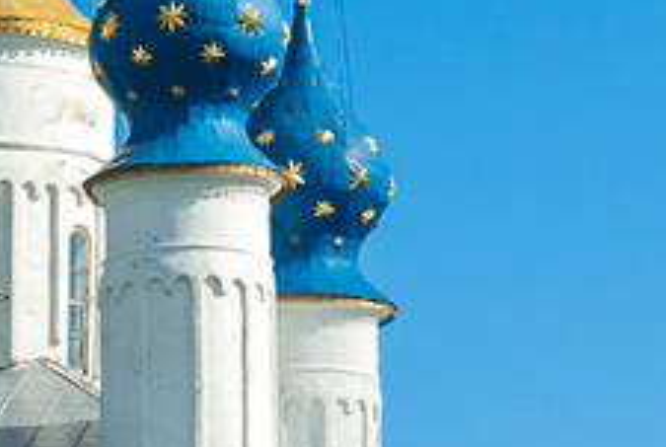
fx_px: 5359
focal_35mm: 289
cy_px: 525
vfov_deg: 4.8
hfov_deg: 7.1
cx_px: -115
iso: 100
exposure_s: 1/400
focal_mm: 31
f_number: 7.1
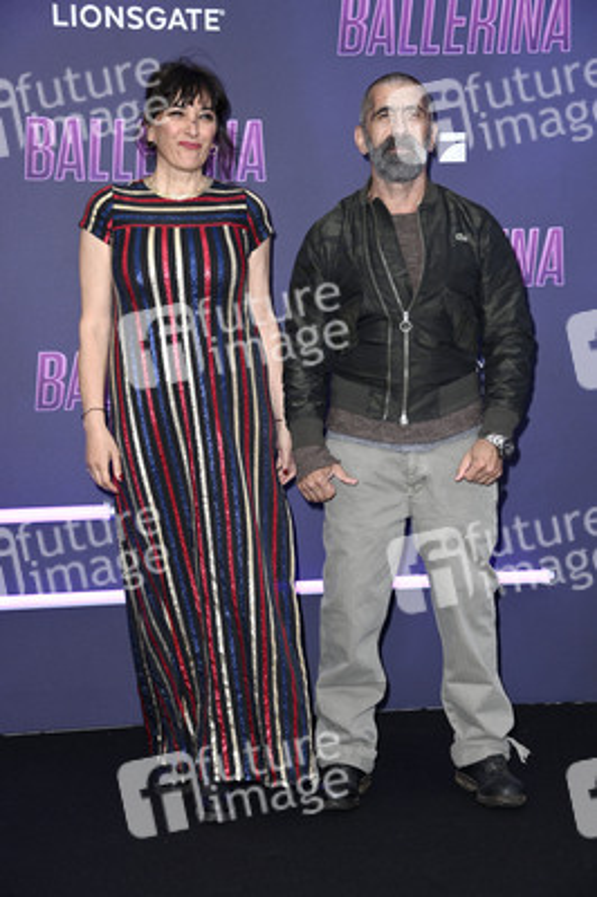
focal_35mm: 78
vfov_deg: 26.0
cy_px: 448
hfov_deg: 17.5
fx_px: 1943
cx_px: 298
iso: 320
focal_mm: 78
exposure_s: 1/250
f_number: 5.6
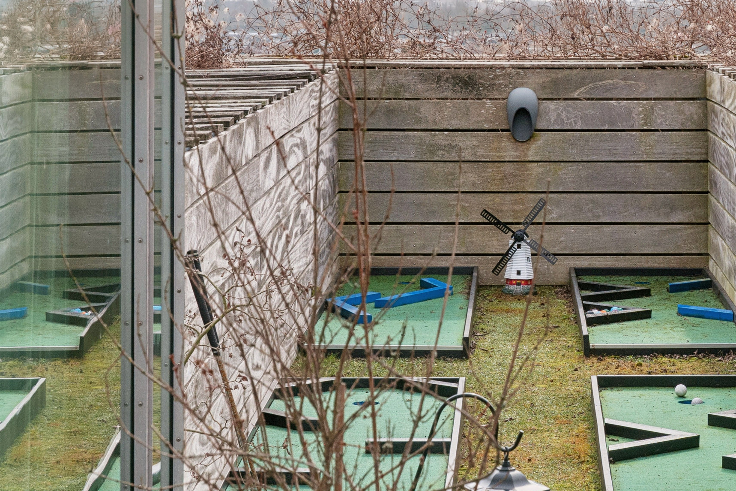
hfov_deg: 15.6
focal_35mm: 131
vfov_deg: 10.5
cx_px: 551
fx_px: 2678
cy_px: 195
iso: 200
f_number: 10
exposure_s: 1/250
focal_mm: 50
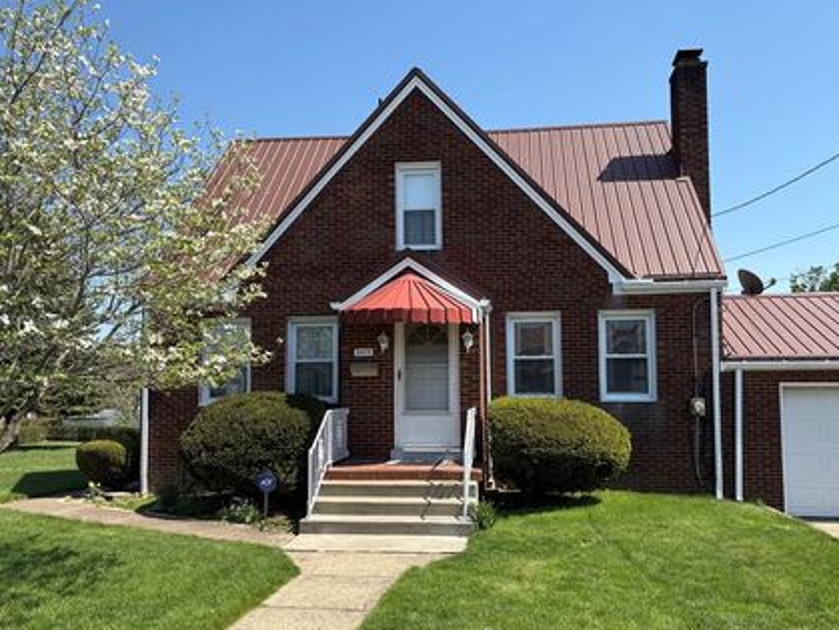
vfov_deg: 45.5
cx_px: 437
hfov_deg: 58.3
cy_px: 333
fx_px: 752
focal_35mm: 31
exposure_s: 1/2075
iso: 50
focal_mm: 5.96
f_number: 1.6
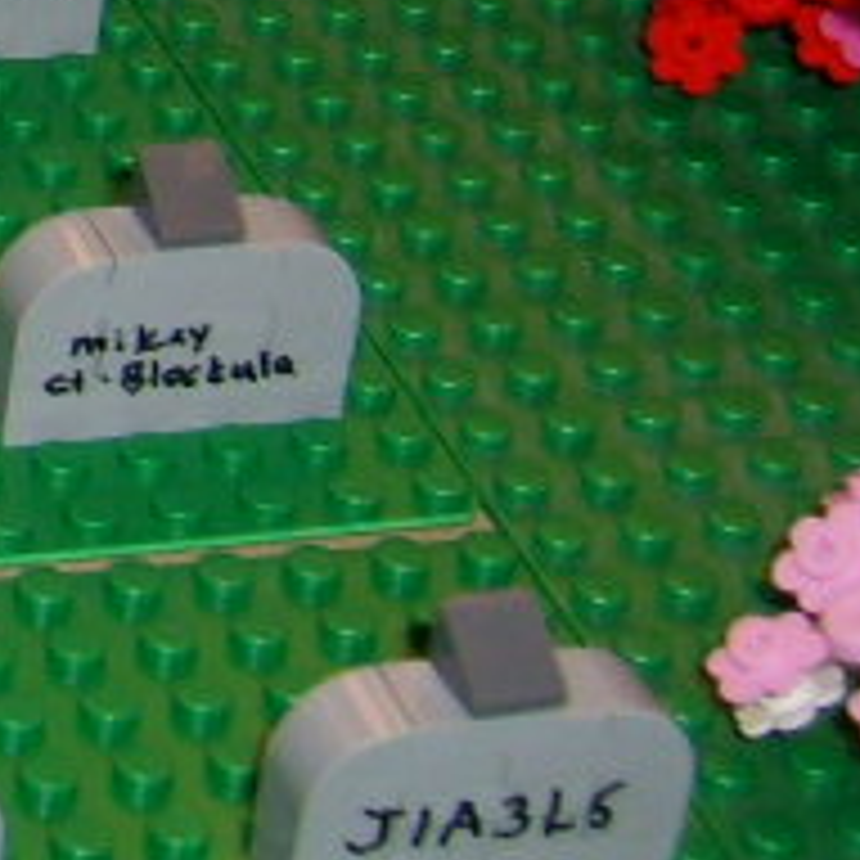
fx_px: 4666
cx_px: -1184
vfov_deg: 10.3
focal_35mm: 166
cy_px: -288
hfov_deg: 9.4
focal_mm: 5.8
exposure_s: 1/30
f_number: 2.8
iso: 100
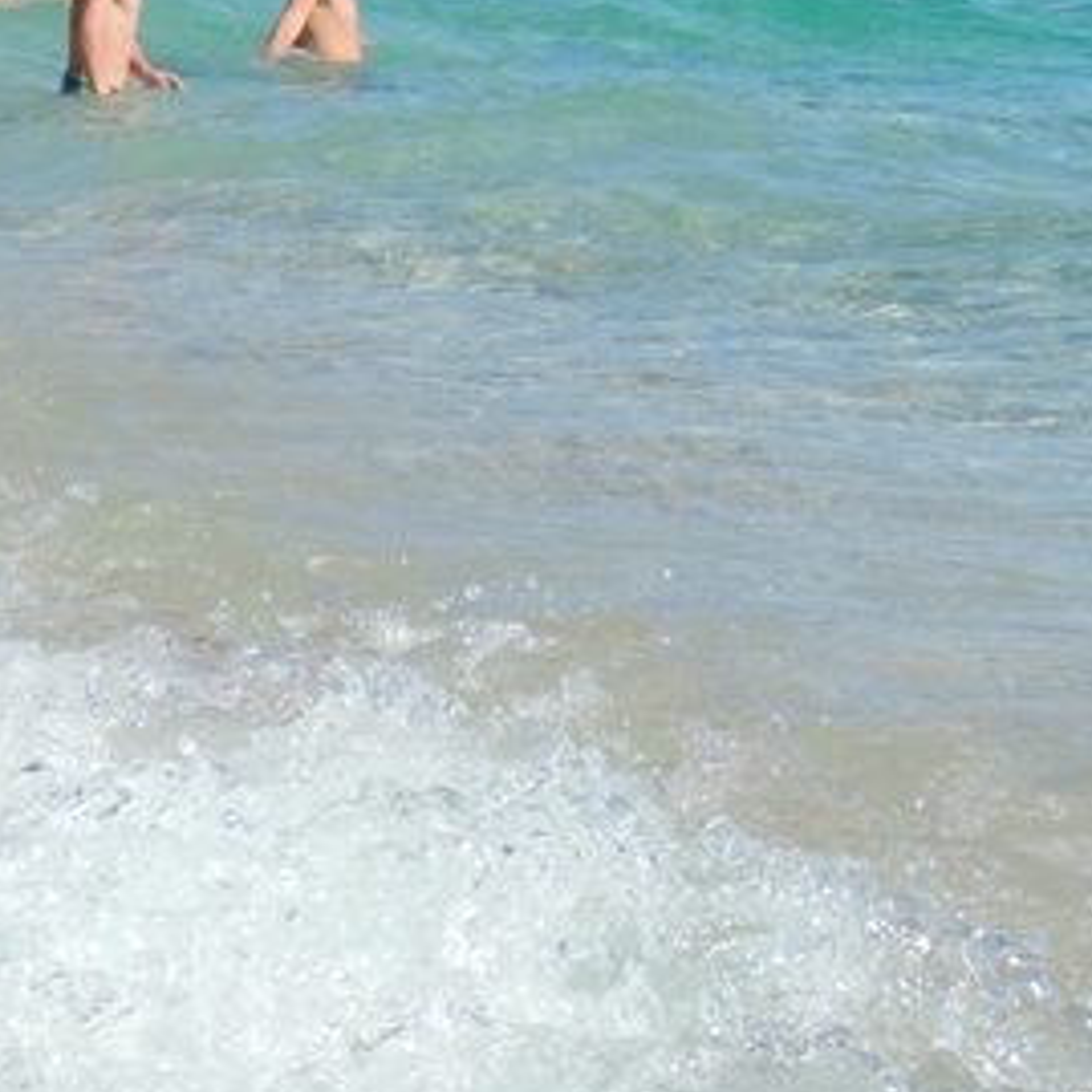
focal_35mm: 197
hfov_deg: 8.9
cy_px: 516
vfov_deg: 8.9
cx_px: 280
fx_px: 7031
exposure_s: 1/800
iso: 100
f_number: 3.9
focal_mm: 13.3
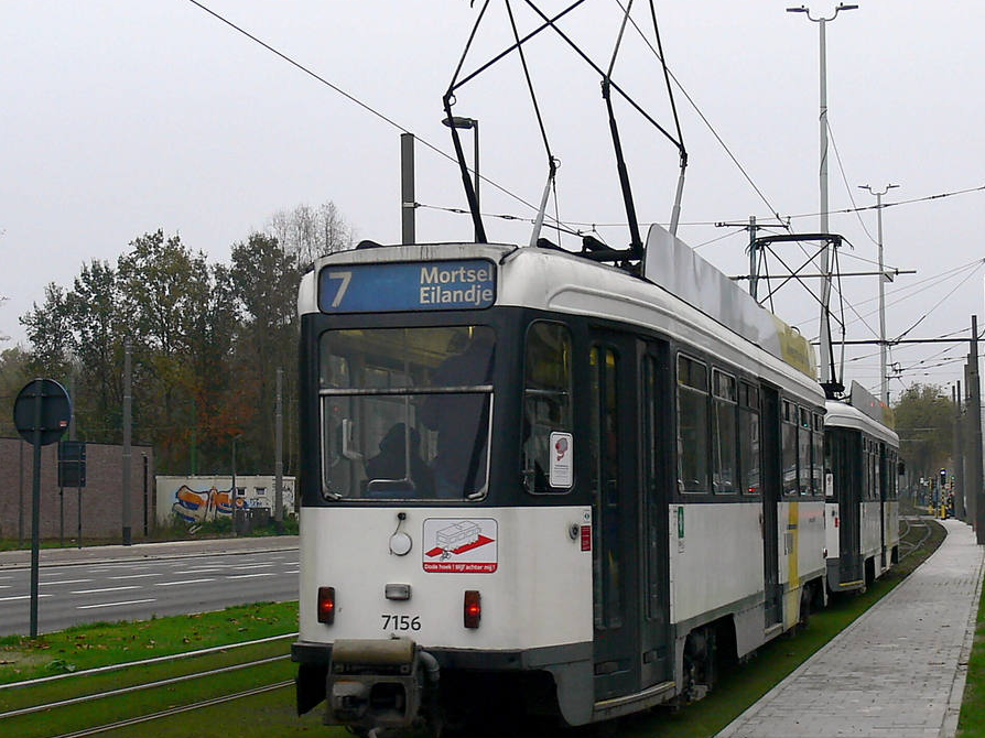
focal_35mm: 47
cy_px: 329
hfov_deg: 40.4
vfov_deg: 30.8
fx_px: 1337
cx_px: 510
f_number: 3.6
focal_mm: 7.4
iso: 80
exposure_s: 1/250
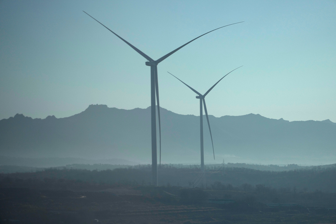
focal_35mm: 156
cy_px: 112
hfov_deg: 13.2
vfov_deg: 8.8
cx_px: 168
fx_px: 1456
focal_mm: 156
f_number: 2.8
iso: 320
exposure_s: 1/8000
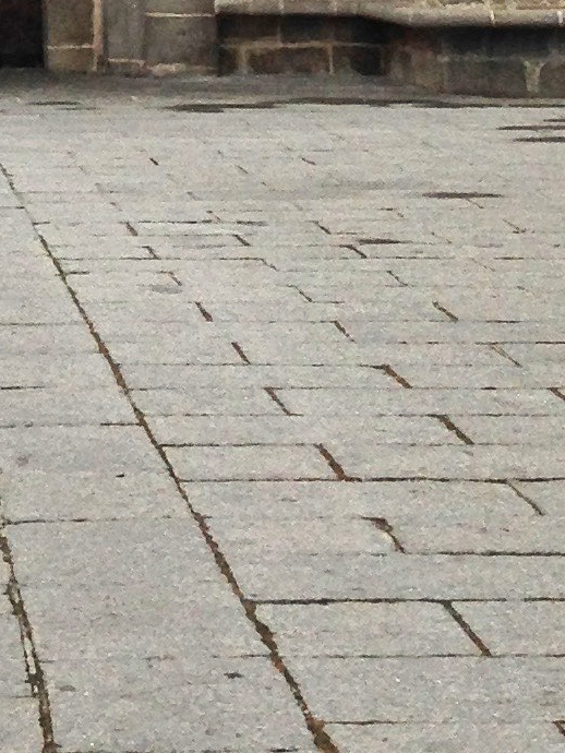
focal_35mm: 156
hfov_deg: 9.4
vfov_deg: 11.0
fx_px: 3393
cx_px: -89
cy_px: -969
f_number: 2.4
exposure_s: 1/526
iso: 50
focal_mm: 4.12
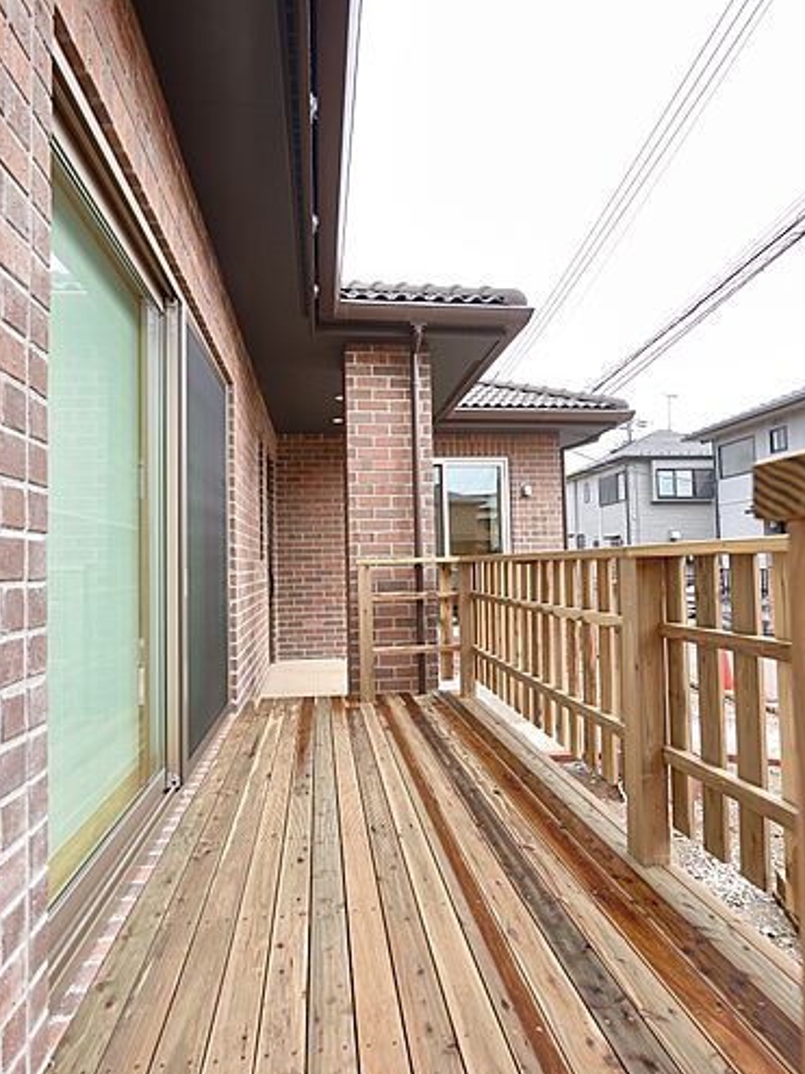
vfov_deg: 84.7
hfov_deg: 68.6
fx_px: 589
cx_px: 393
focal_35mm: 19
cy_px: 533
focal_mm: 17
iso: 200
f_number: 8
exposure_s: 1/100
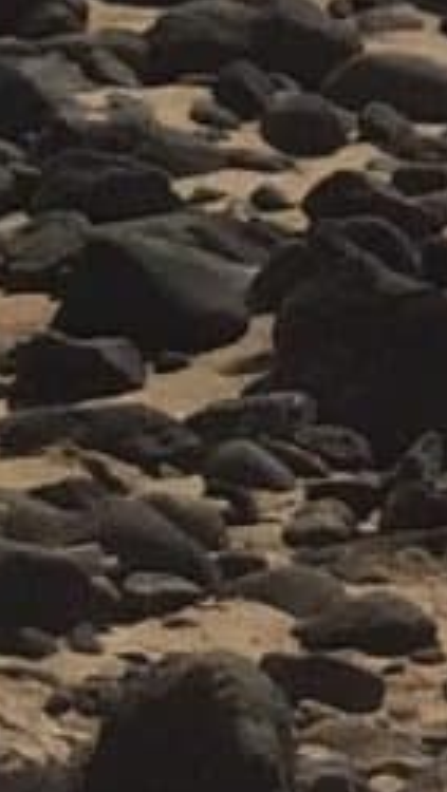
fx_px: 6792
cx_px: 1588
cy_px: -1882
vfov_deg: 6.0
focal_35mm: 323
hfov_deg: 3.6
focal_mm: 4.15
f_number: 2.2
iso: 40
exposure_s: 1/8264
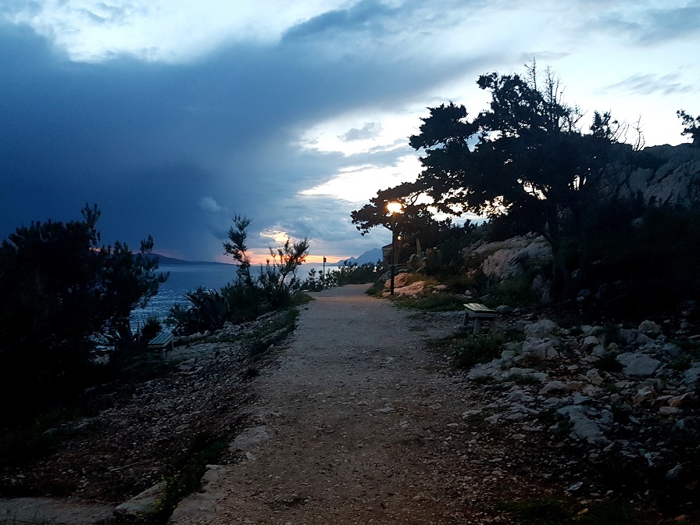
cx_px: 329
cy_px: 288
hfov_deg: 61.6
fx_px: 586
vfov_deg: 48.2
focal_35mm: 29
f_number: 1.7
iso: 200
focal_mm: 4.2
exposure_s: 1/10
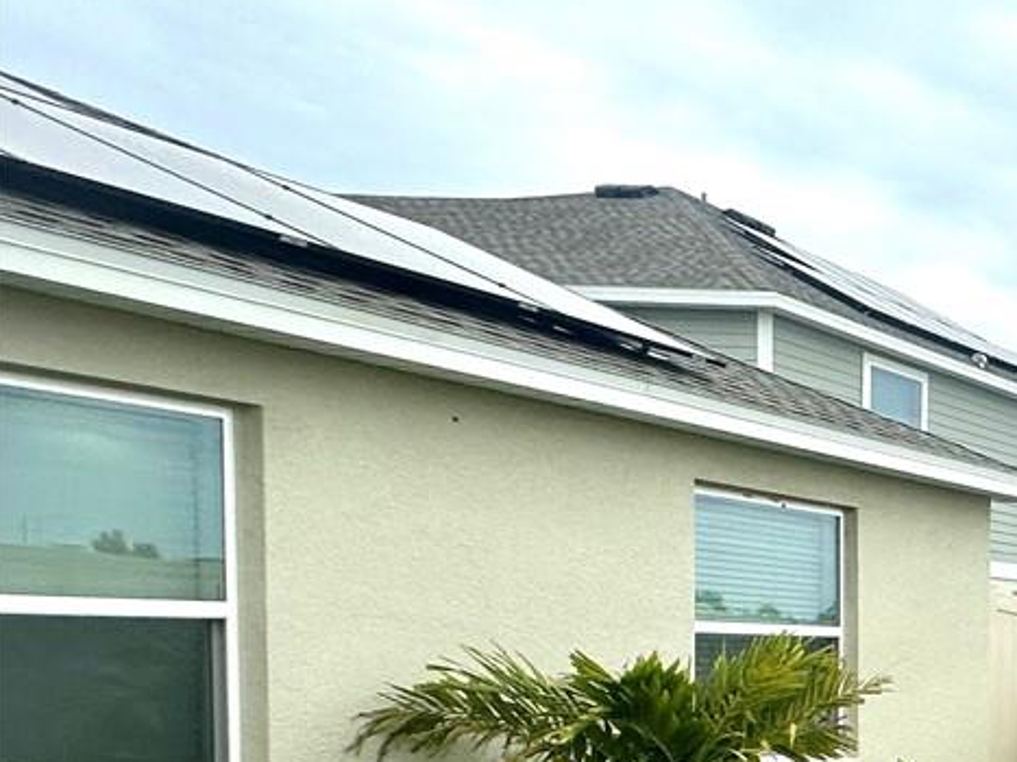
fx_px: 1410
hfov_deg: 23.9
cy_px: 738
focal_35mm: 48
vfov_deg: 28.6
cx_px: 1736
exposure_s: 1/1052
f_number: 2.2
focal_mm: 2.22
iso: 50
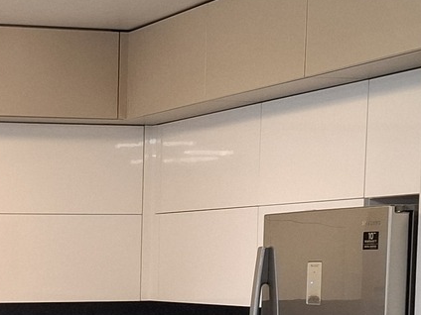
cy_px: 430
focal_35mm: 111
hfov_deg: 17.1
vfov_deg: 12.8
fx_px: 1350
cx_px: -63
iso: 250
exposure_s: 1/100
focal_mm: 5.54
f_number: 1.8
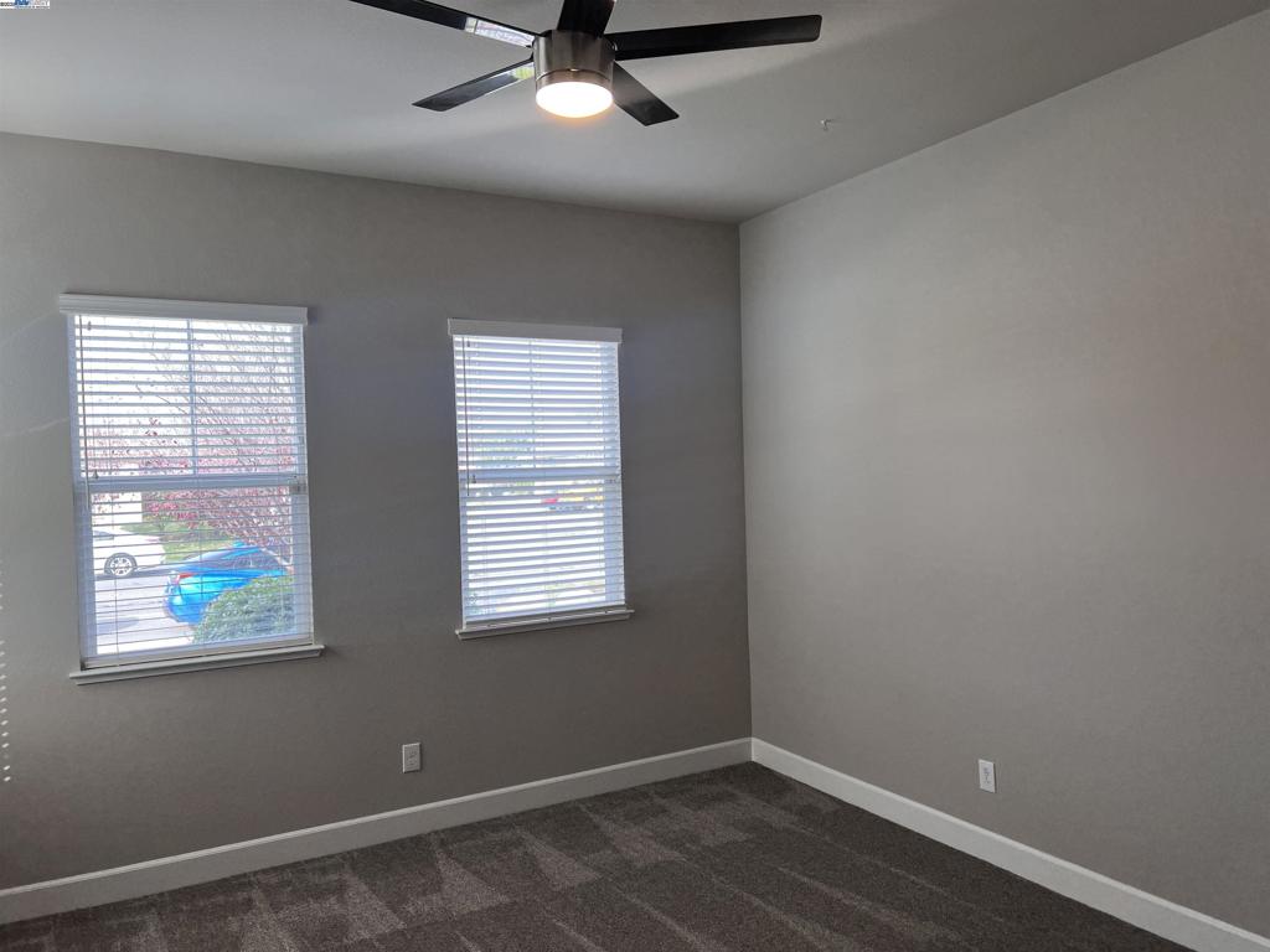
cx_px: 635
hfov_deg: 67.3
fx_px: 954
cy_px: 476
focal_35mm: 26
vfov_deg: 53.1
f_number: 1.5
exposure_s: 1/120
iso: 40
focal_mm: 5.7
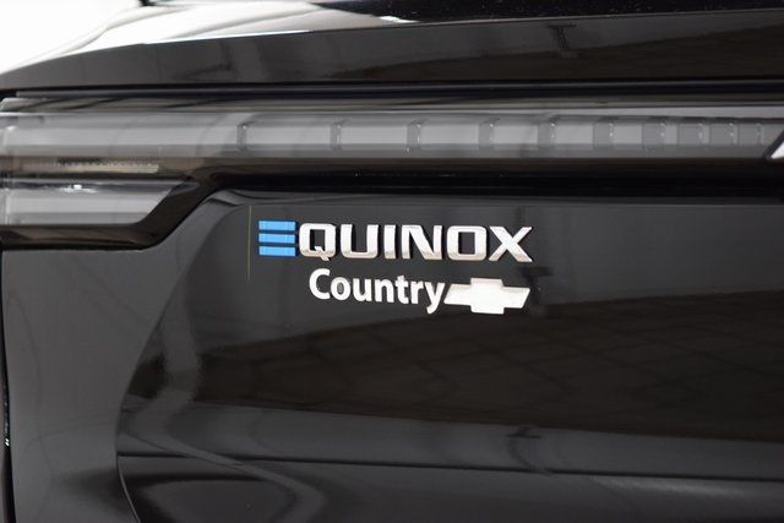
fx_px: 2287
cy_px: 262
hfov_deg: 19.5
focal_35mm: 105
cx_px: 392
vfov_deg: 13.0
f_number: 2.8
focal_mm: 70
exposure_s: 1/60
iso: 1600
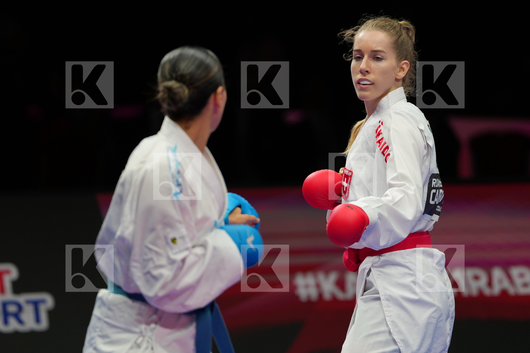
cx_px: 265
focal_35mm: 300
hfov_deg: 6.9
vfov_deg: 4.6
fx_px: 4415
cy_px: 176
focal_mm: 200
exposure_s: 1/1000
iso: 320
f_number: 2.8
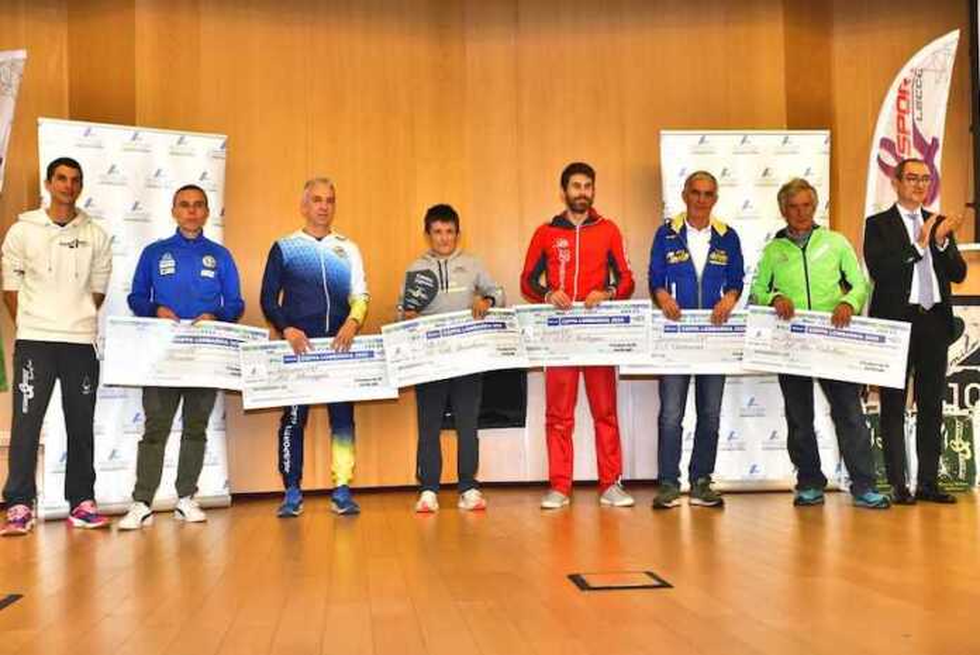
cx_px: 490
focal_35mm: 46
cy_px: 328
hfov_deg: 42.7
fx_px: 1253
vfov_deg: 29.3
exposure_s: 1/250
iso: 3200
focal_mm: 46
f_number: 4
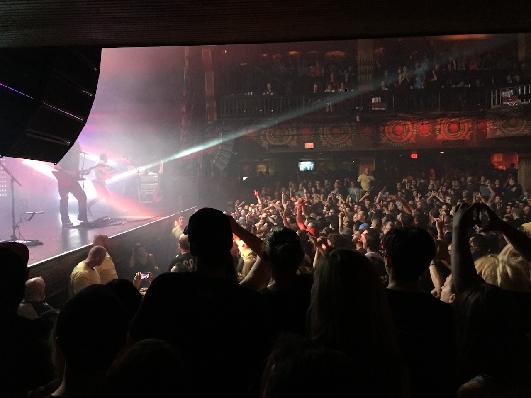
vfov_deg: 48.2
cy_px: 199
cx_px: 266
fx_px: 445
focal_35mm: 29
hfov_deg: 61.7
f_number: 2.2
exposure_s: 1/17
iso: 250
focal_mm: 4.15
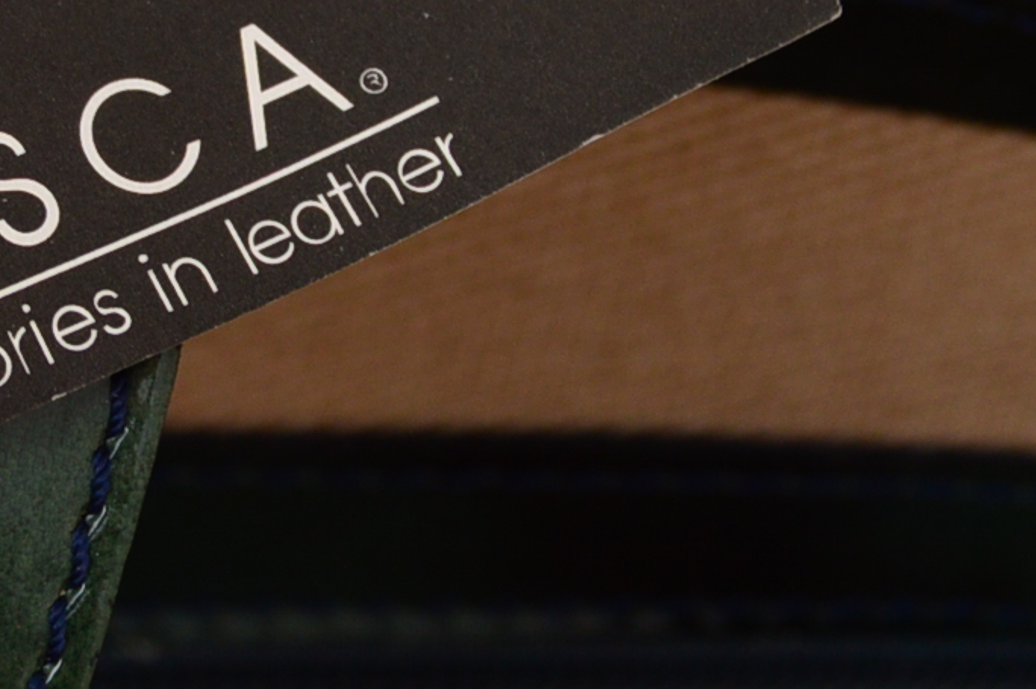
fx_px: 5694
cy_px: -167
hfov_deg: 10.3
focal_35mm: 198
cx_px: -74
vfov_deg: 6.9
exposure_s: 1/200
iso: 200
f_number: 5.6
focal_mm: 30
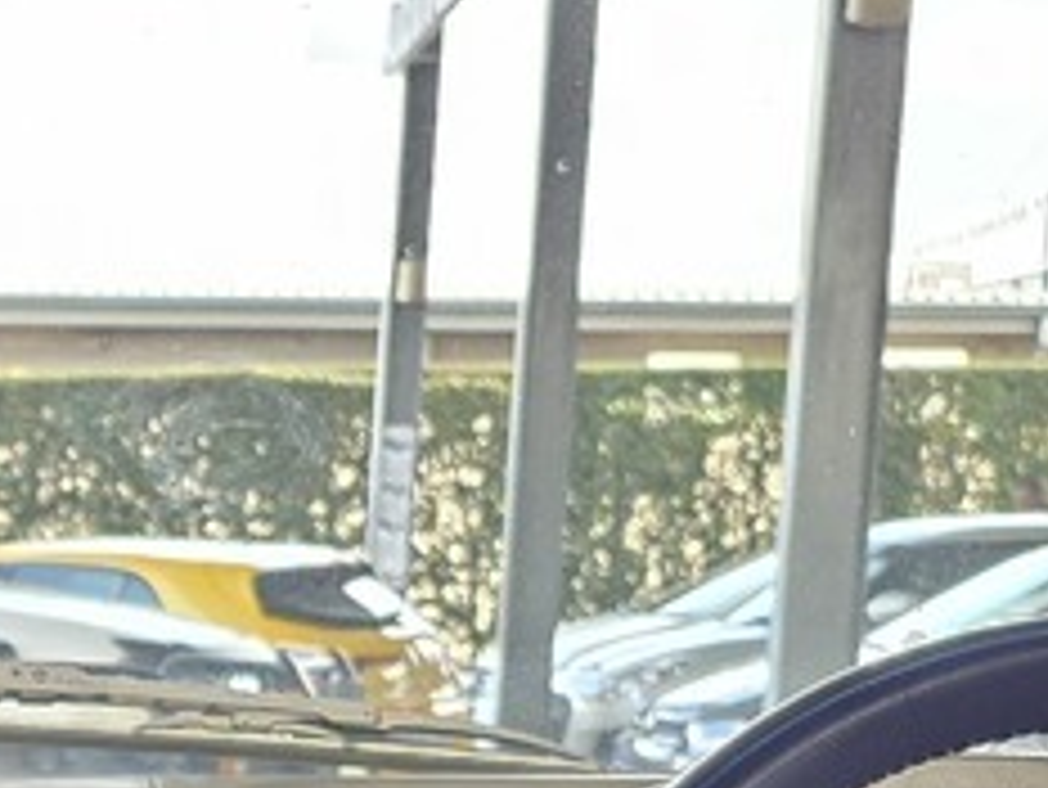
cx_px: -193
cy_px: 1126
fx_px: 3059
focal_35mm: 101
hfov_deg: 18.5
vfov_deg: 13.9
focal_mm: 6.25
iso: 250
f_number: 1.7
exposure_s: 1/100
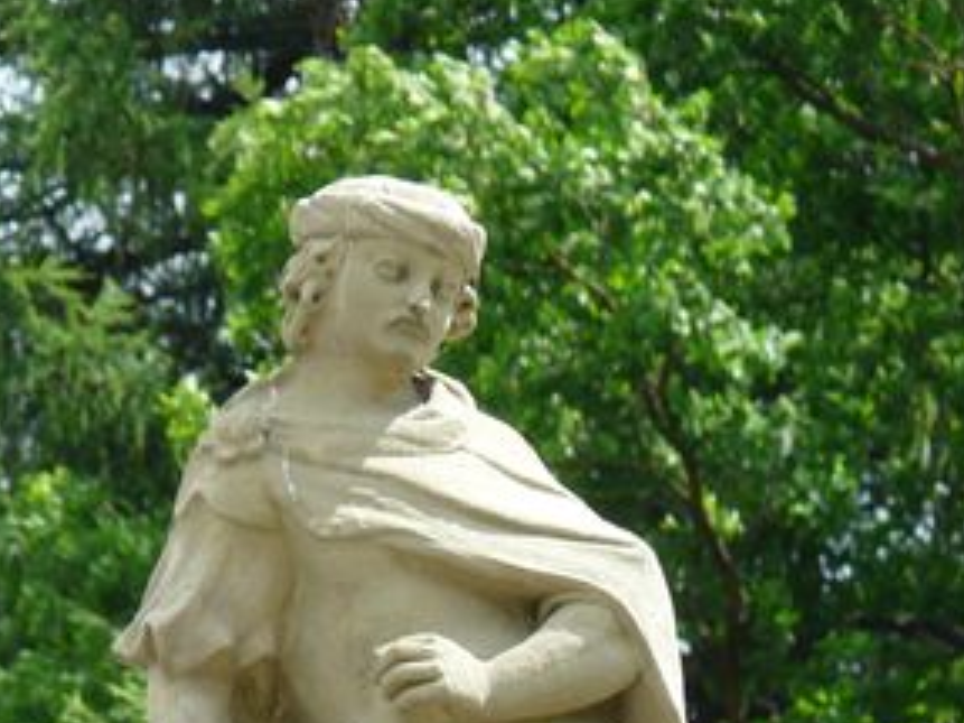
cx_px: 336
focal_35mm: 806
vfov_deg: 1.8
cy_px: 757
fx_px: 22436
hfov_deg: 2.5
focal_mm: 47.5
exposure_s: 1/250
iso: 100
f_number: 5
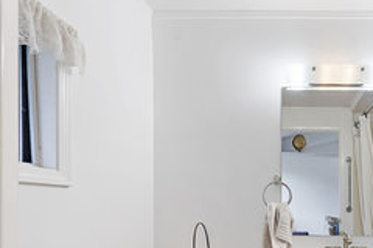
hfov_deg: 59.1
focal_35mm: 29
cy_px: 215
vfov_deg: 41.9
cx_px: 295
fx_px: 300
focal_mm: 16
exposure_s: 1/10
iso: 320
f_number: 7.1
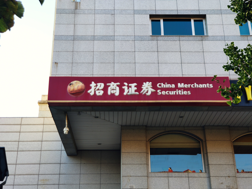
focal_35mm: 51
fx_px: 371
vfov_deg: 28.6
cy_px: 94
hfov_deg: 37.5
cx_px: 126
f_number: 2.2
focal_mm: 6.22
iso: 108
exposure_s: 1/100
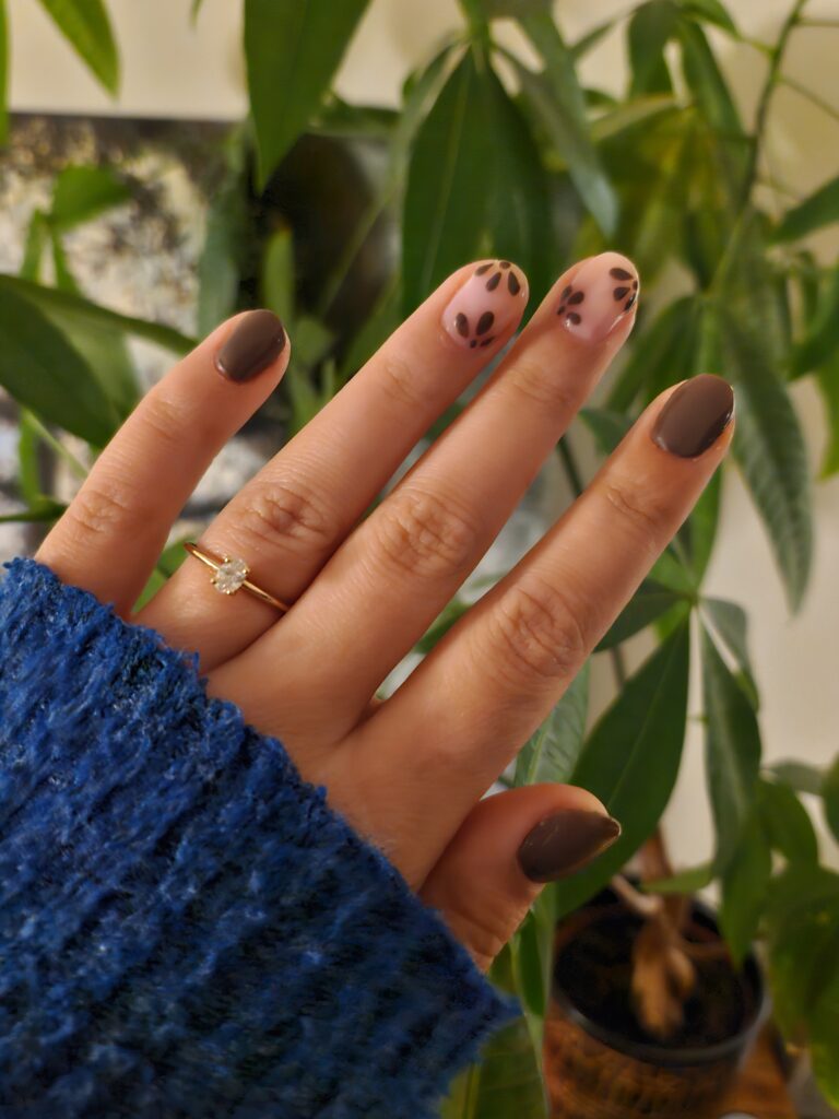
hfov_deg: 58.9
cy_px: 560
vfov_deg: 73.9
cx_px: 420
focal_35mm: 23
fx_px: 743
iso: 1250
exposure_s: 1/14
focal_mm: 5.54
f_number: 1.8
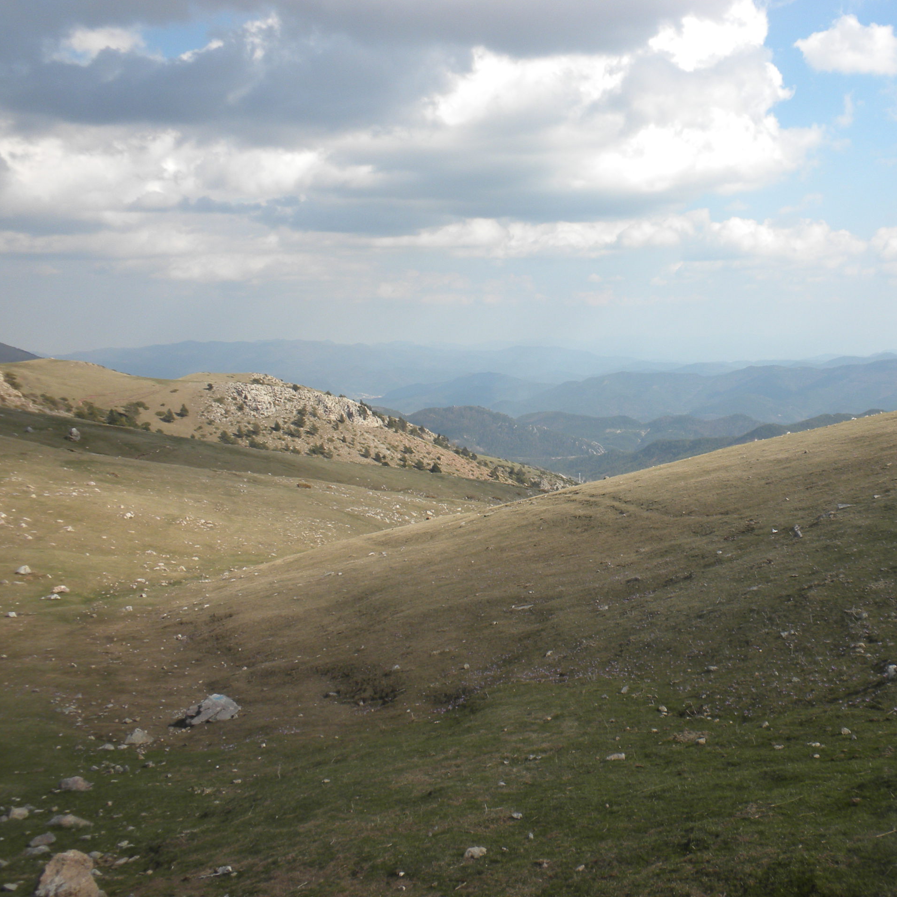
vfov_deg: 38.3
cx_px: 599
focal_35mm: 44
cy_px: 450
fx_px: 1290
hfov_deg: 37.9
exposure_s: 1/90.2
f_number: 10
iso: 64
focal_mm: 6.6
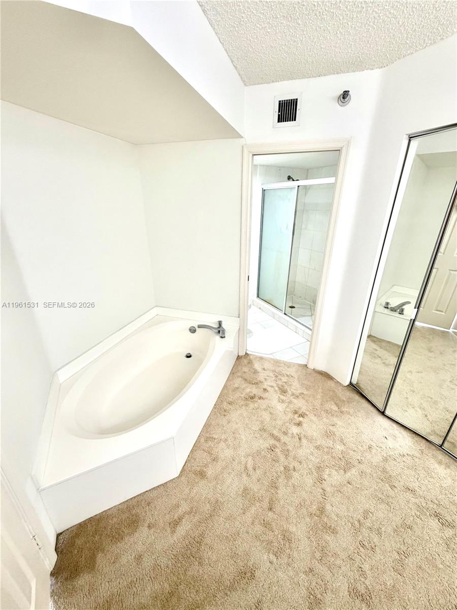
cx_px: 228
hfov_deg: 85.7
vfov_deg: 102.1
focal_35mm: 14
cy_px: 305
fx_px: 246
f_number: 2.2
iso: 160
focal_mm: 2.22
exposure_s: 1/120
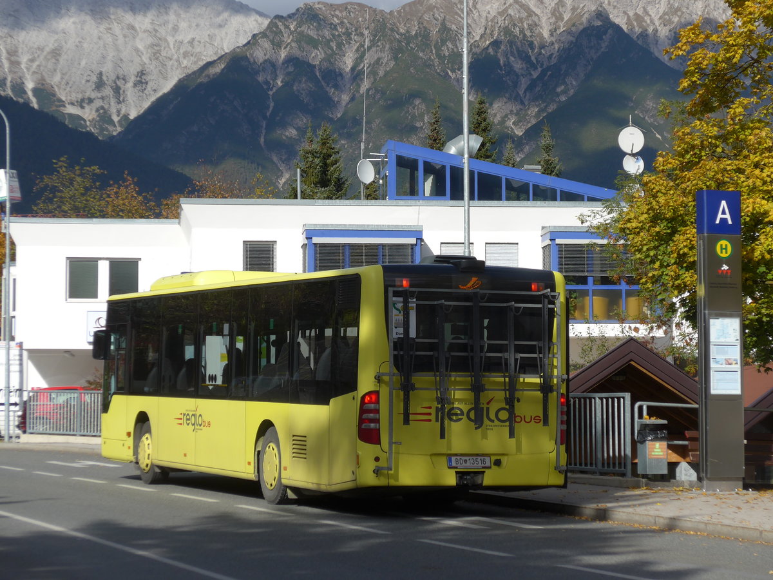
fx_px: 2300
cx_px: 386
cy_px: 290
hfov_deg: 19.1
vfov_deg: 14.4
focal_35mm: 103
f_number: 4.8
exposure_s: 1/800
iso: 80
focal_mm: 20.4
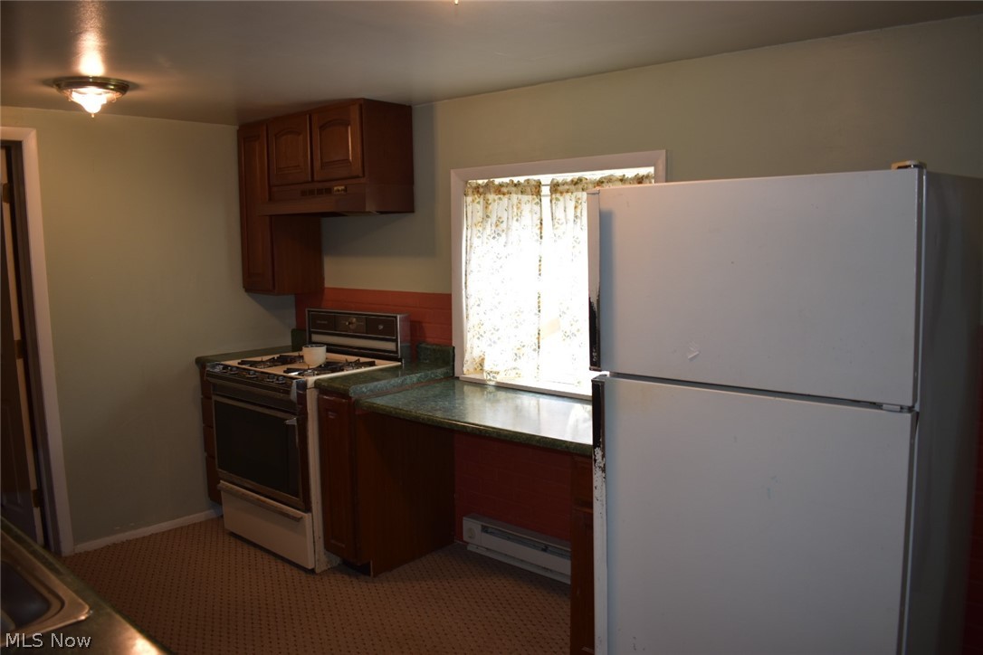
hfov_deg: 67.4
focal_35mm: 27
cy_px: 328
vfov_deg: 47.9
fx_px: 737
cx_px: 492
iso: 200
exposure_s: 1/40
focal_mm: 18
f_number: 3.5
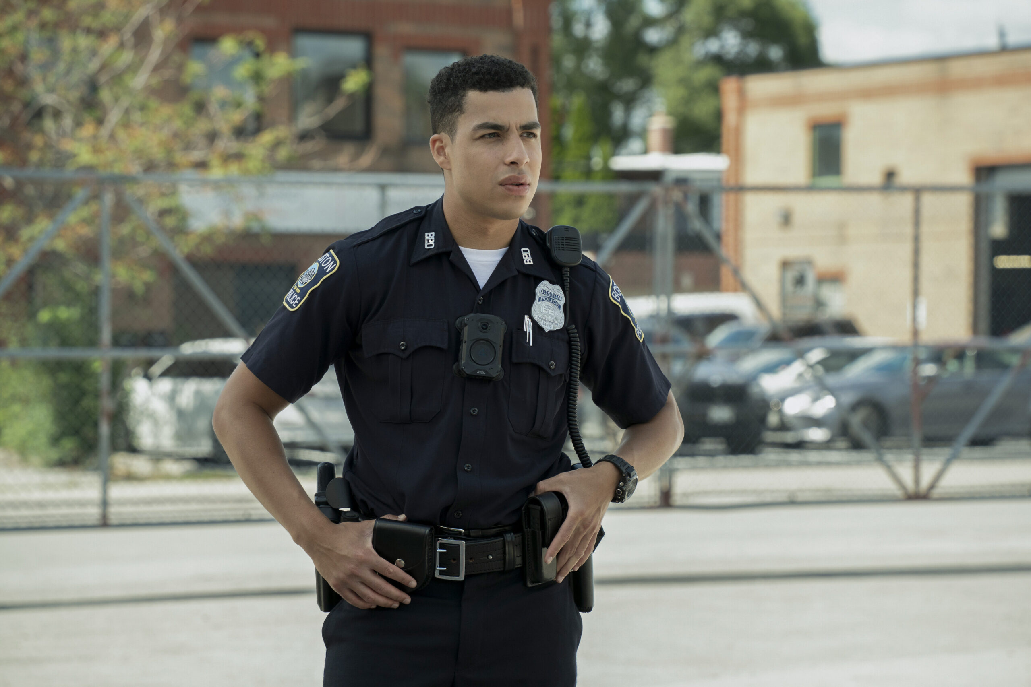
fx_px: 4067
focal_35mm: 142
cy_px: 344
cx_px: 516
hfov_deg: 14.4
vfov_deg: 9.7
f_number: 6.3
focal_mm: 142
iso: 800
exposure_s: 1/1000
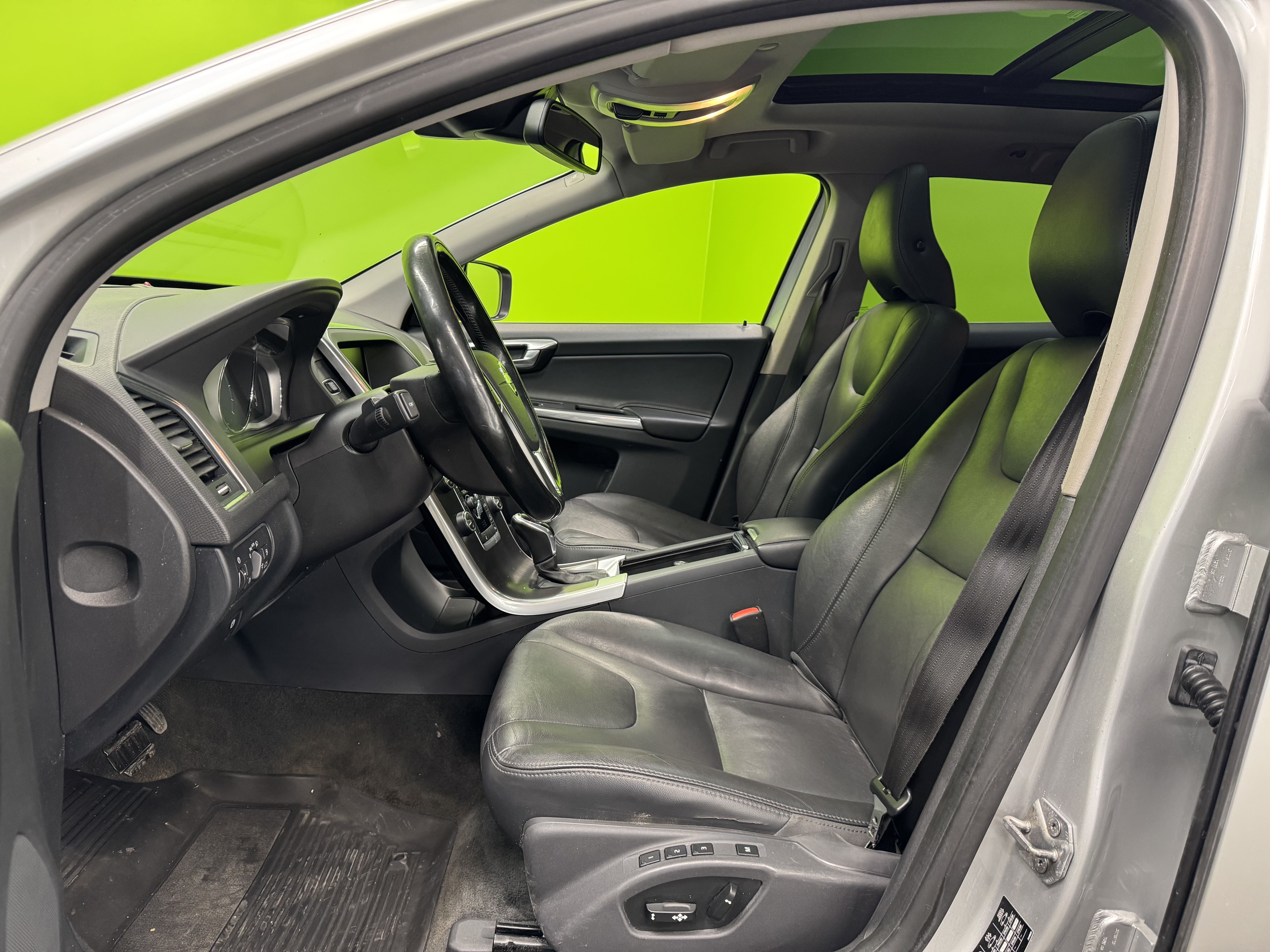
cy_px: 476
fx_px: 881
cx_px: 635
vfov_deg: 56.8
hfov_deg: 71.6
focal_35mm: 24
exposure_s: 1/50
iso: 320
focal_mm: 6.76
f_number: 1.78
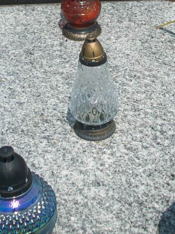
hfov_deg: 17.6
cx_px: 86
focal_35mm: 84
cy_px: 53
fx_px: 566
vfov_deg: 23.0
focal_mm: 6.2
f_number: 5.6
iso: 80
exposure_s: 1/642
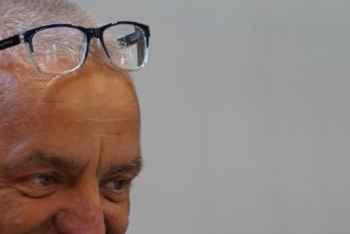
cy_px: 407
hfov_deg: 4.8
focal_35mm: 428
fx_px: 4163
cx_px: 52
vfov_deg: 3.2
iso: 1250
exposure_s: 1/125
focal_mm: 105
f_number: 4
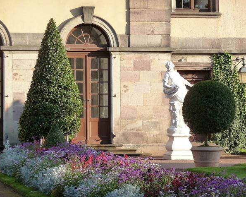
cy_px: 99
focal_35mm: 187
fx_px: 1361
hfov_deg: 10.3
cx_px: 129
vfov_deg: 8.3
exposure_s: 1/160
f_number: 4.8
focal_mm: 30.5
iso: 160
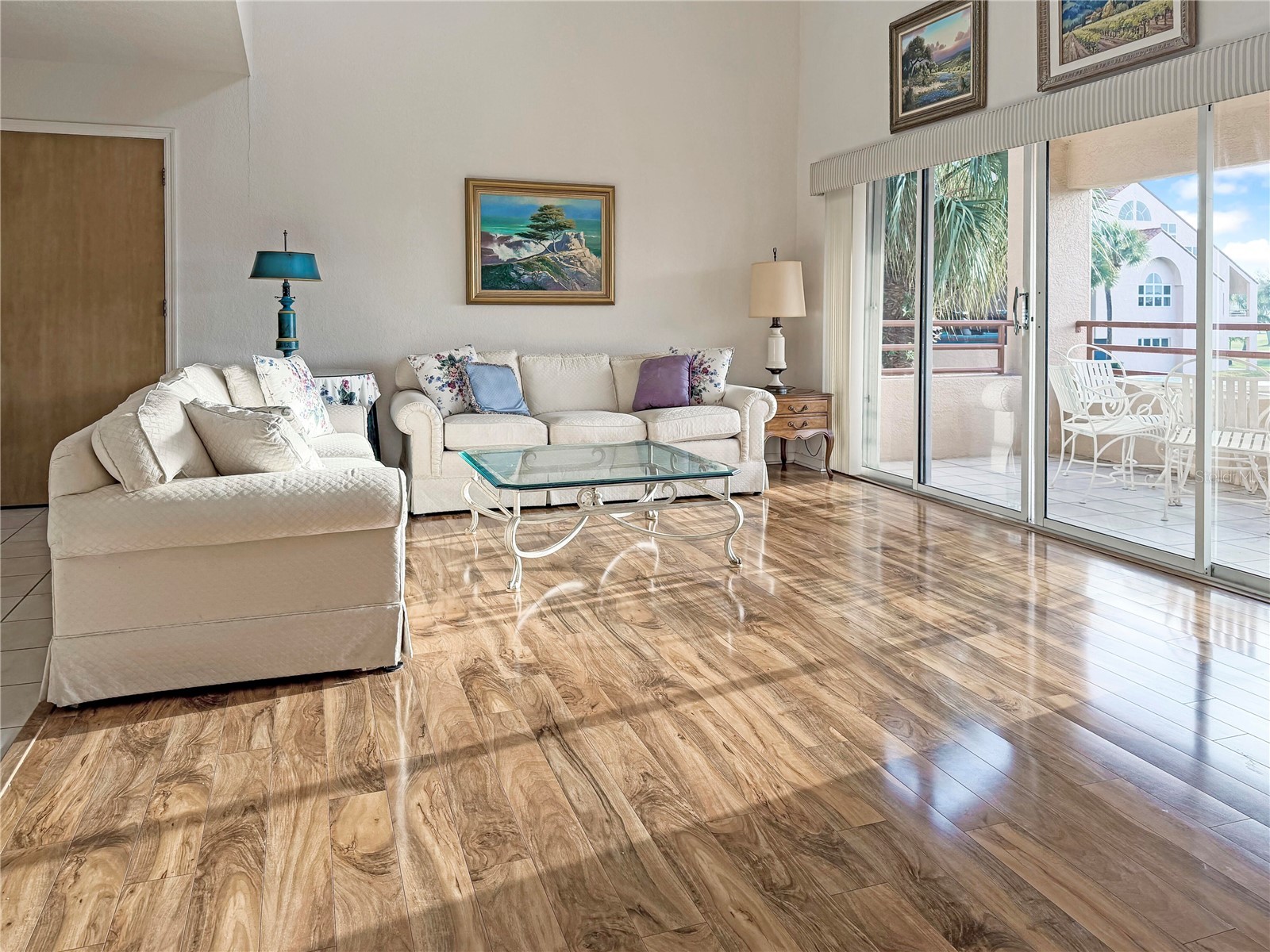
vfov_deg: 56.8
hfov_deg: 71.6
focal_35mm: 24
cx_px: 635
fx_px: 881
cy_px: 476
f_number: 1.78
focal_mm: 6.76
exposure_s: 1/272
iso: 80
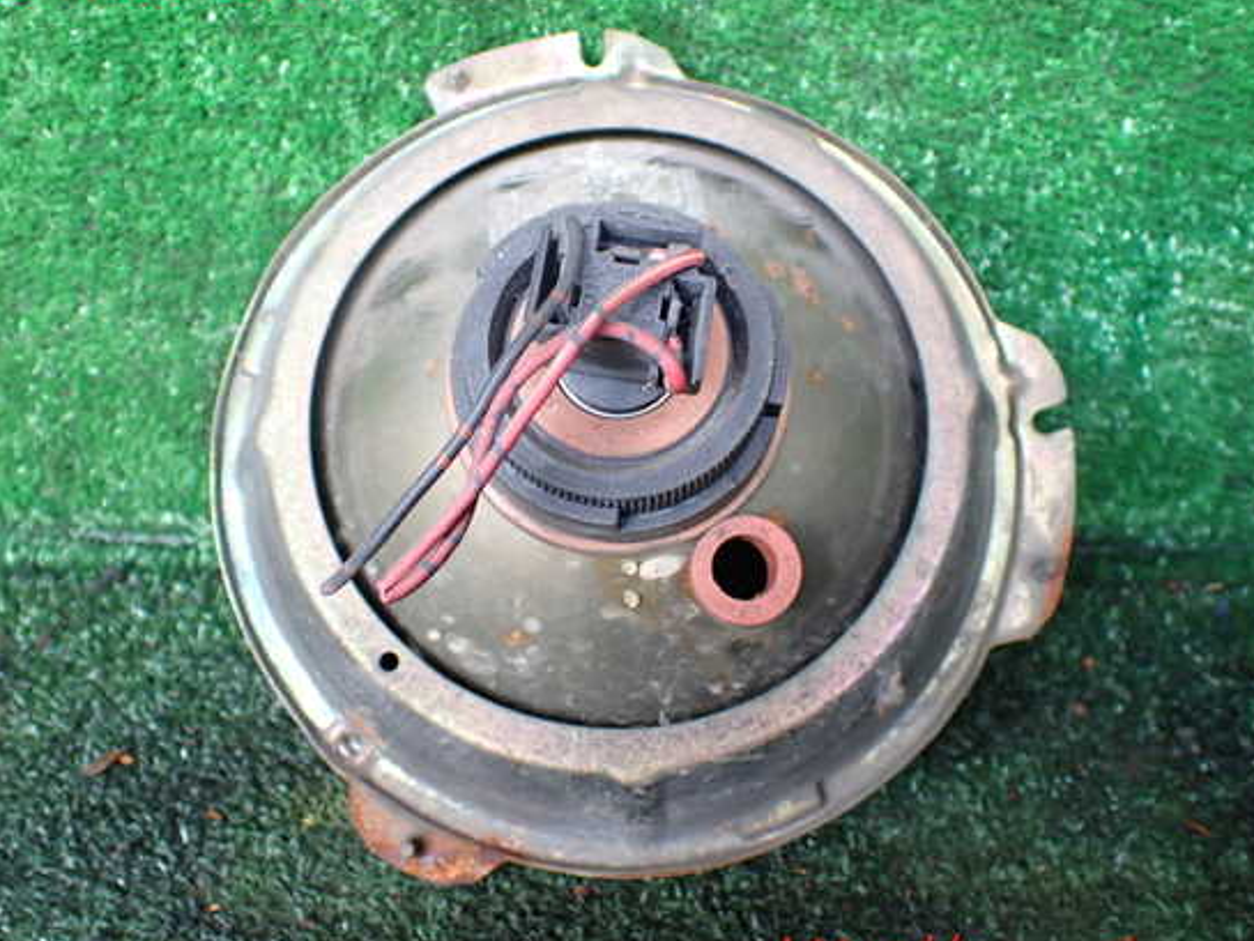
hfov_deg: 55.3
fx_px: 1196
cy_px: 472
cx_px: 612
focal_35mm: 33
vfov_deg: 43.0
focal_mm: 5.4
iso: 500
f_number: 2.3
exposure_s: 1/125
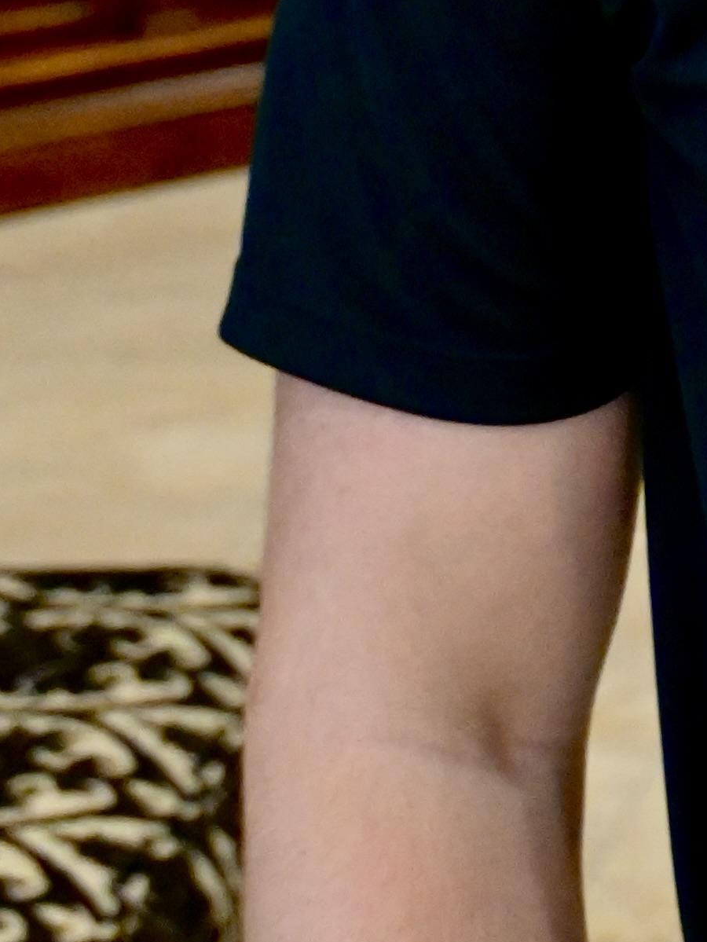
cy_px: -706
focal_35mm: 184
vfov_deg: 10.2
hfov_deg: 7.8
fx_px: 5011
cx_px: 1294
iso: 3200
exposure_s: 1/125
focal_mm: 27.5
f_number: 4.5
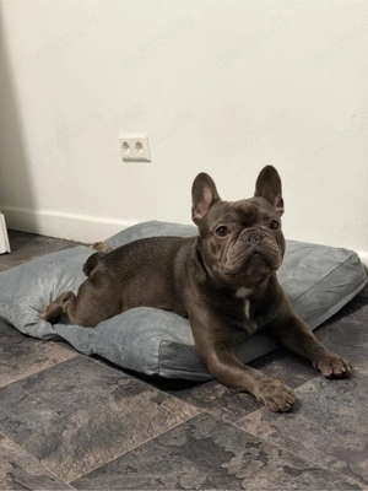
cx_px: 184
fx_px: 680
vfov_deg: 39.7
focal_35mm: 48
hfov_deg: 30.3
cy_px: 246
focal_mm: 6.76
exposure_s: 1/33
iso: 200
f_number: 1.78
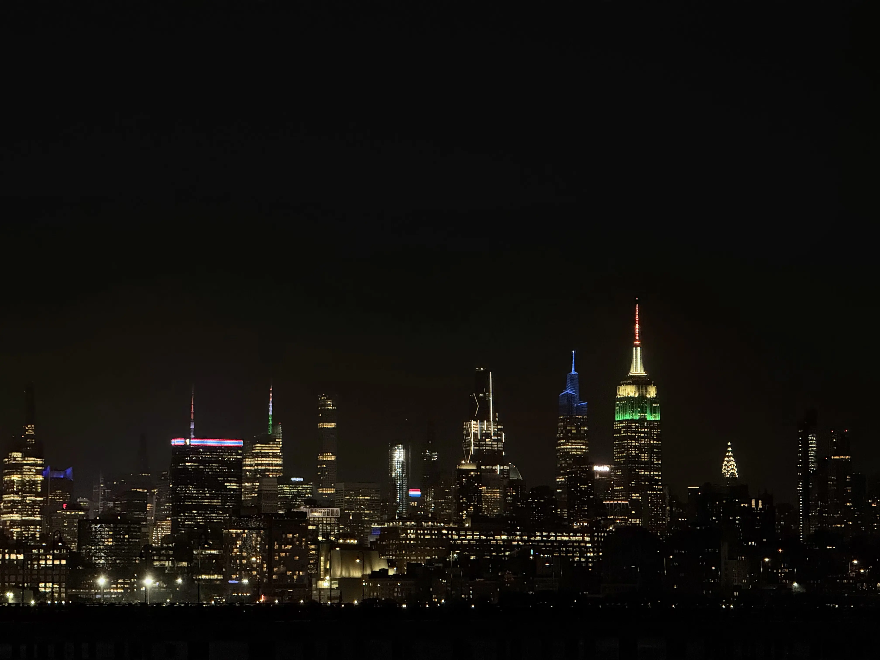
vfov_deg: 12.3
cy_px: 330
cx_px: 440
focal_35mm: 120
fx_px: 3051
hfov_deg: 16.4
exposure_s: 1/30
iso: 1250
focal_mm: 15.66
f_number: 2.8
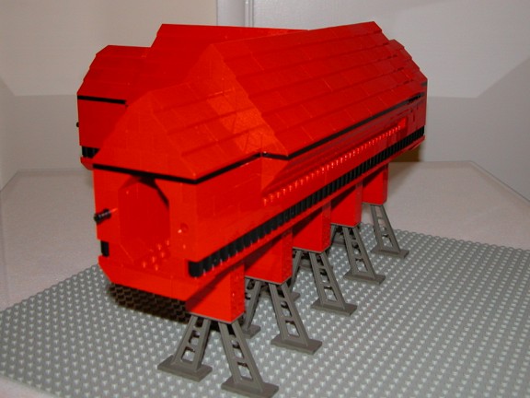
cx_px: 265
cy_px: 199
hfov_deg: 54.0
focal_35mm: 34
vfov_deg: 41.8
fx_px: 521
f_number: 2.8
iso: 100
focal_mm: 8.9
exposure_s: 1/60
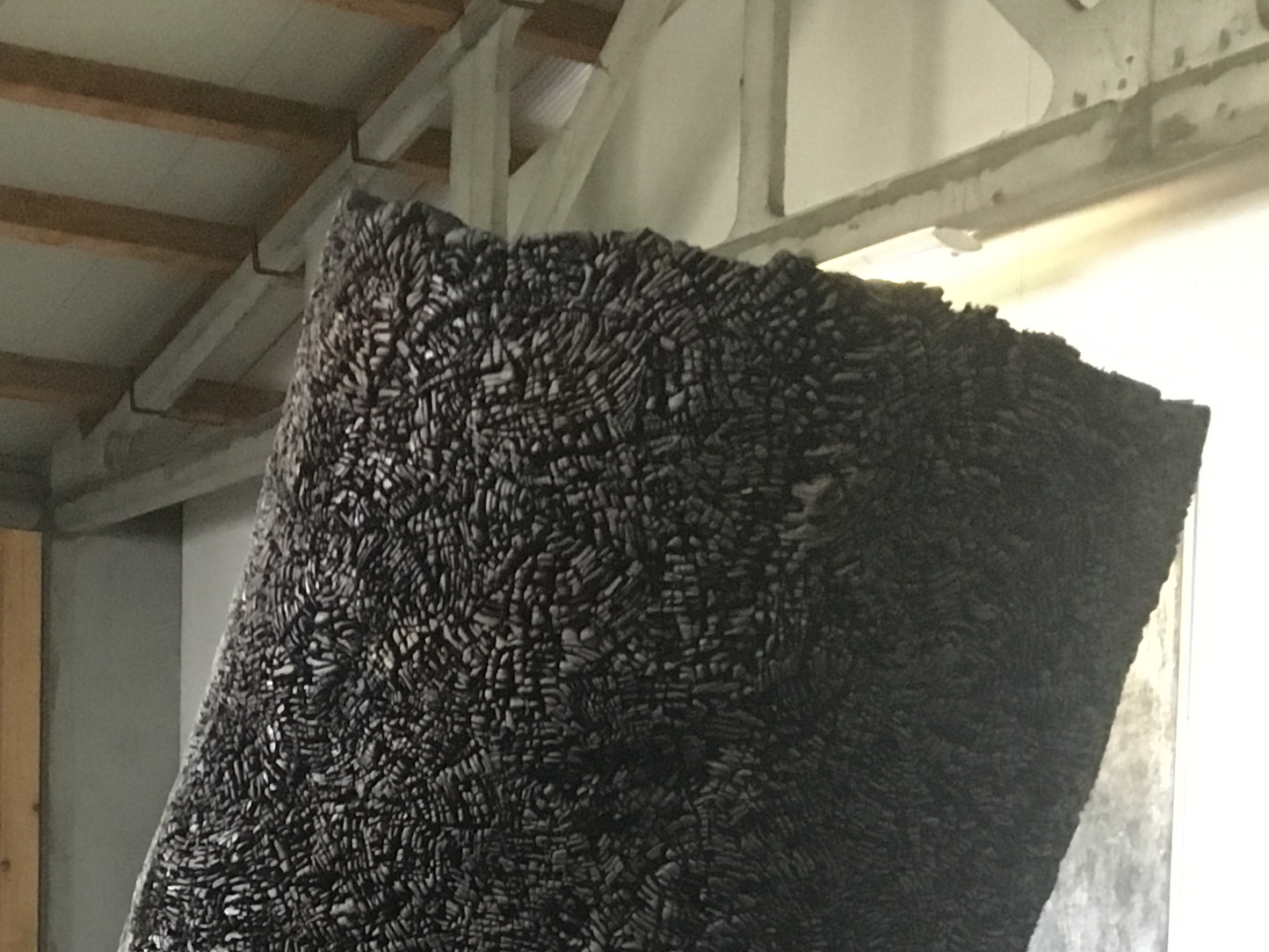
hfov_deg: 24.0
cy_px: 1218
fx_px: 2969
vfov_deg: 17.2
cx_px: 395
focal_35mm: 81
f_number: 2.2
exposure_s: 1/17
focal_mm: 4.15
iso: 320
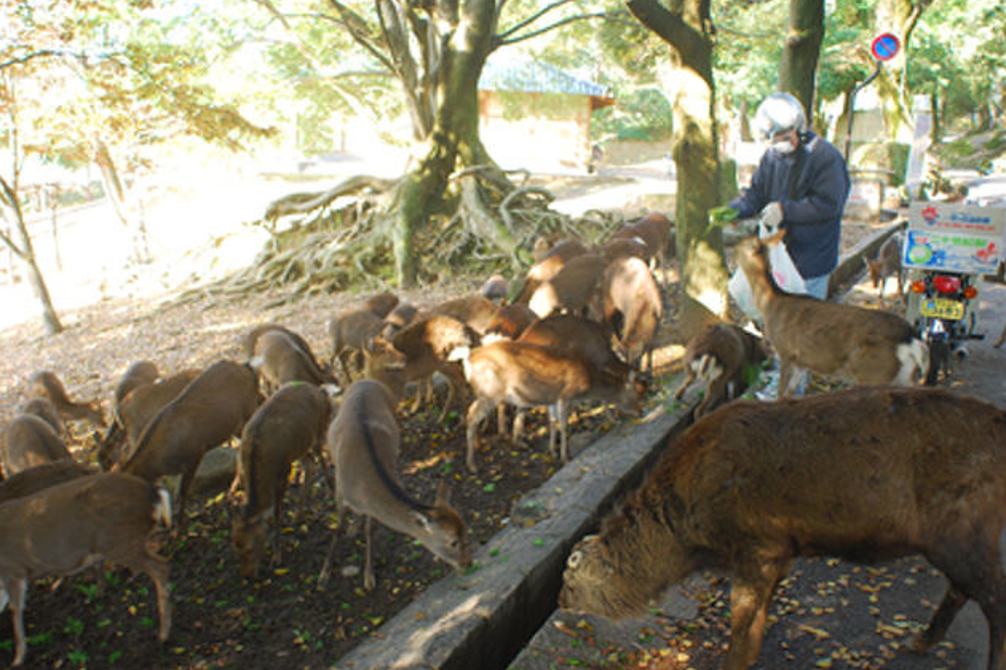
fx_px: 866
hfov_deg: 60.3
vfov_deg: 42.3
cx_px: 505
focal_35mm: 31
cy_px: 337
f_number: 2.8
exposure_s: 1/25
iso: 100
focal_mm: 20
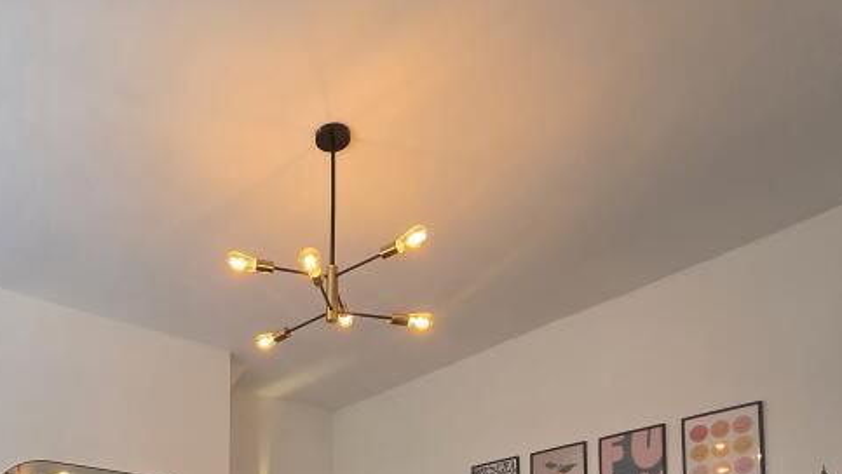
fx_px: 670
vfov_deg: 31.3
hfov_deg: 62.4
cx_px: 267
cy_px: 596
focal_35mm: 30
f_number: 1.9
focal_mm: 2.2
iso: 200
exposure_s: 1/100
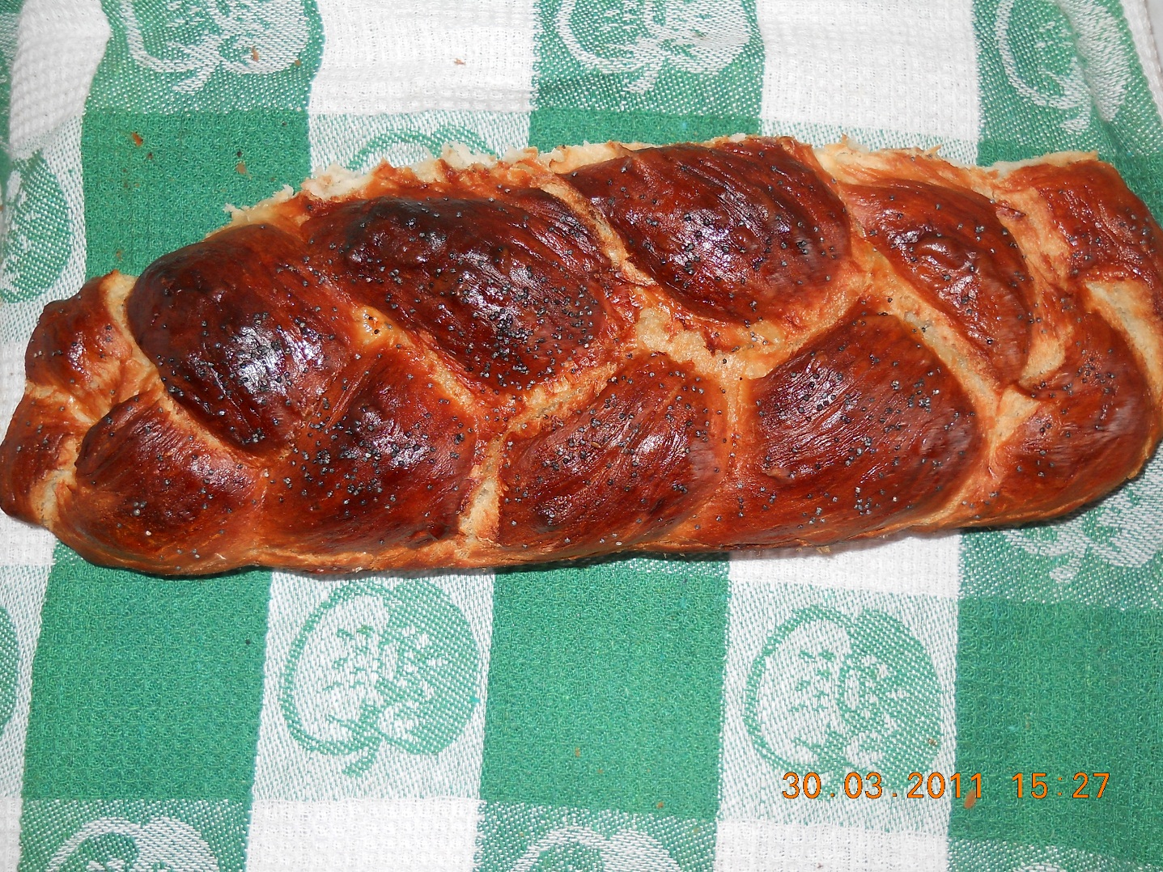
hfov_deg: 45.8
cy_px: 436
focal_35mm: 41
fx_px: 1378
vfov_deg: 35.1
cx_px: 582
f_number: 3.1
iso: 80
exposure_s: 1/30
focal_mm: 6.72
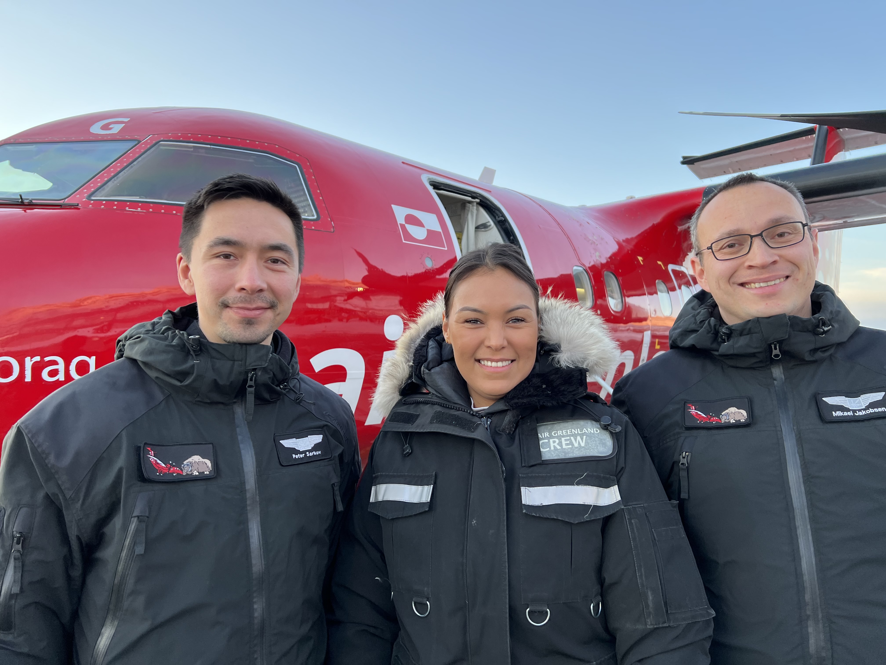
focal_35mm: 26
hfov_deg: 67.3
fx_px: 665
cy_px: 332
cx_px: 443
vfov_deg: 53.1
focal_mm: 5.7
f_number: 1.5
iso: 50
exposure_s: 1/121
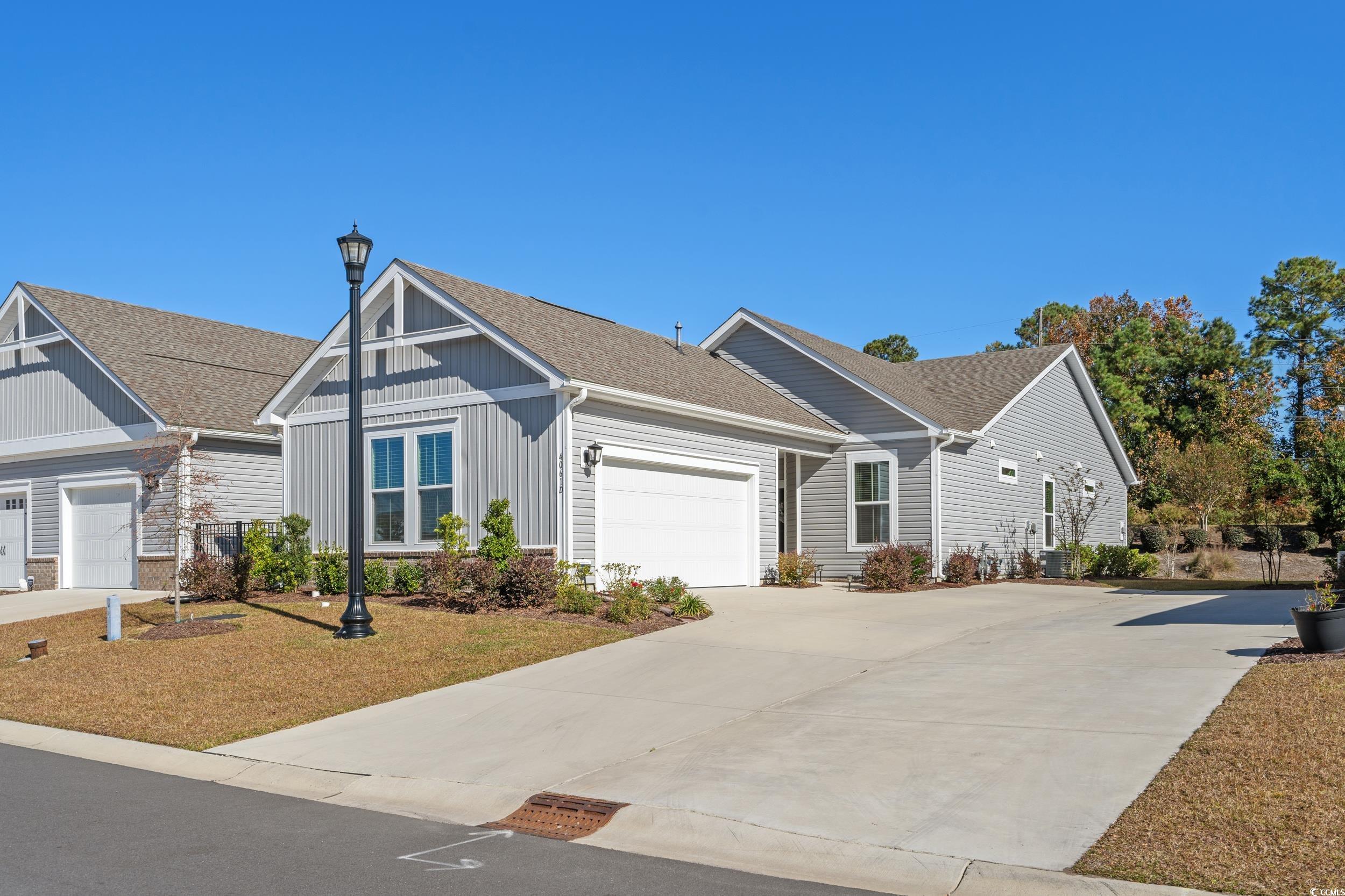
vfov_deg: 45.0
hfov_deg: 63.7
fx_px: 1083
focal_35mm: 29
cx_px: 672
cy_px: 448
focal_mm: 29
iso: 125
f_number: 8
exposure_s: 1/60
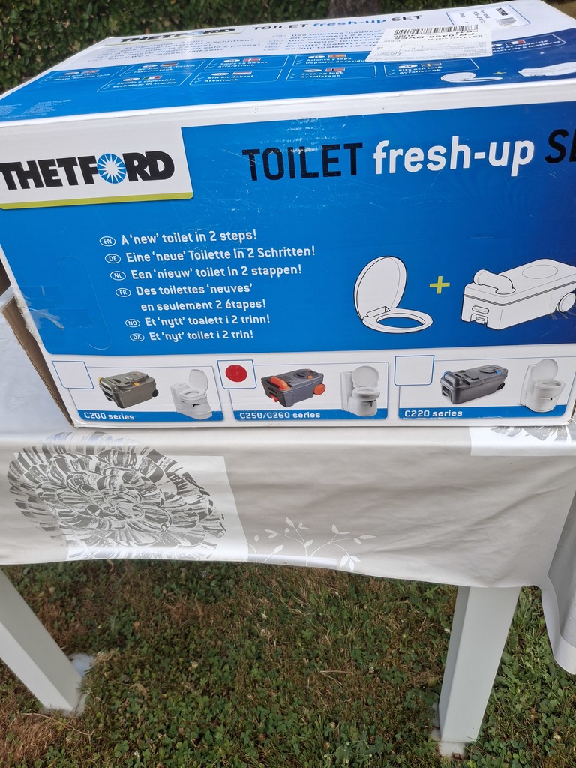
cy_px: 384
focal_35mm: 25
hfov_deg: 54.9
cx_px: 288
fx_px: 555
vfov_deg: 69.4
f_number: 1.8
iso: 32
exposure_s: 1/651
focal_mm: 4.69
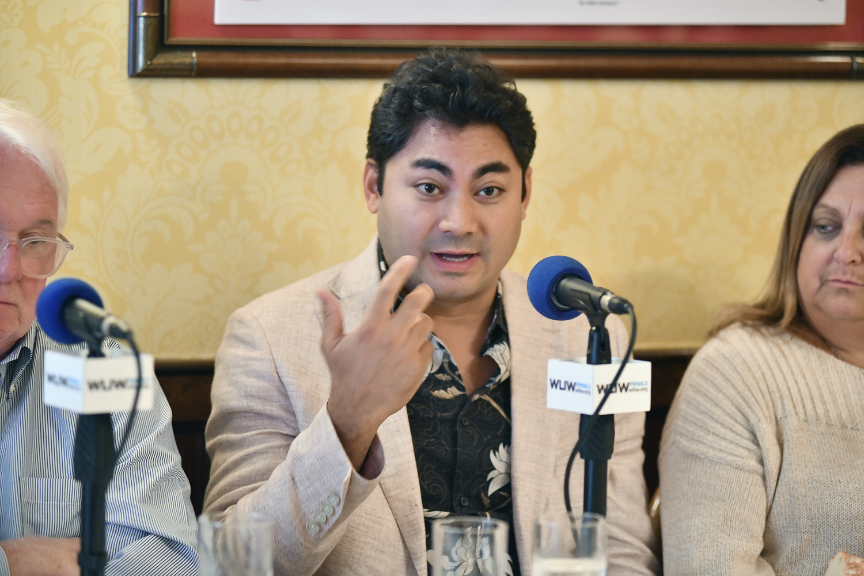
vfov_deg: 11.4
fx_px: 2880
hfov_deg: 17.1
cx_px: 432
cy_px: 288
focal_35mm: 120
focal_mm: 120
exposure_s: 1/40
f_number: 3.2
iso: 5000
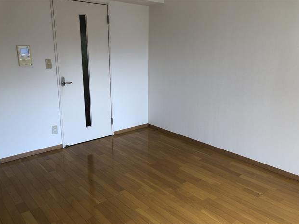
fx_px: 250
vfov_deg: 48.2
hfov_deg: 61.7
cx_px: 150
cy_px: 115
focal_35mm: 29
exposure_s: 1/100
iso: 32
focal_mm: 3.99
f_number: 1.8
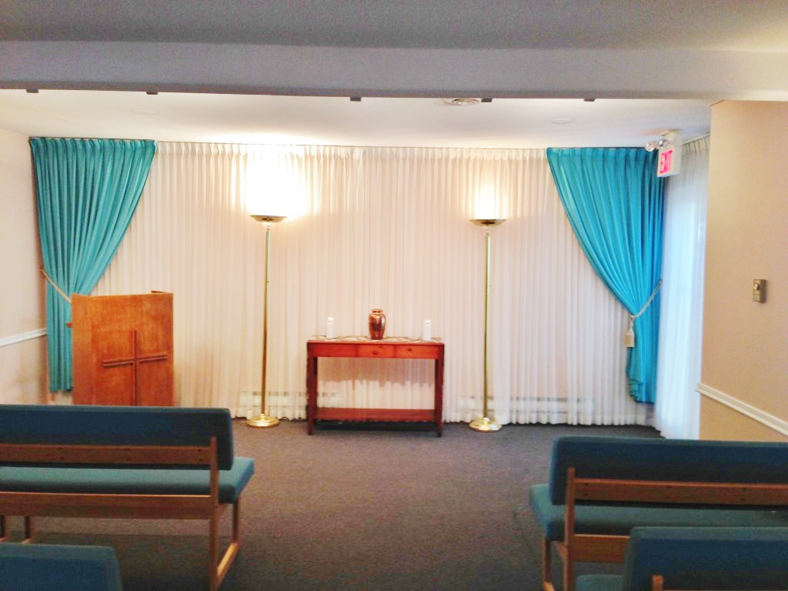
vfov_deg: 42.9
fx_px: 751
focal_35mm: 33
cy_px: 296
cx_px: 394
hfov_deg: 55.4
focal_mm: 4.12
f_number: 2.4
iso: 50
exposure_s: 1/24
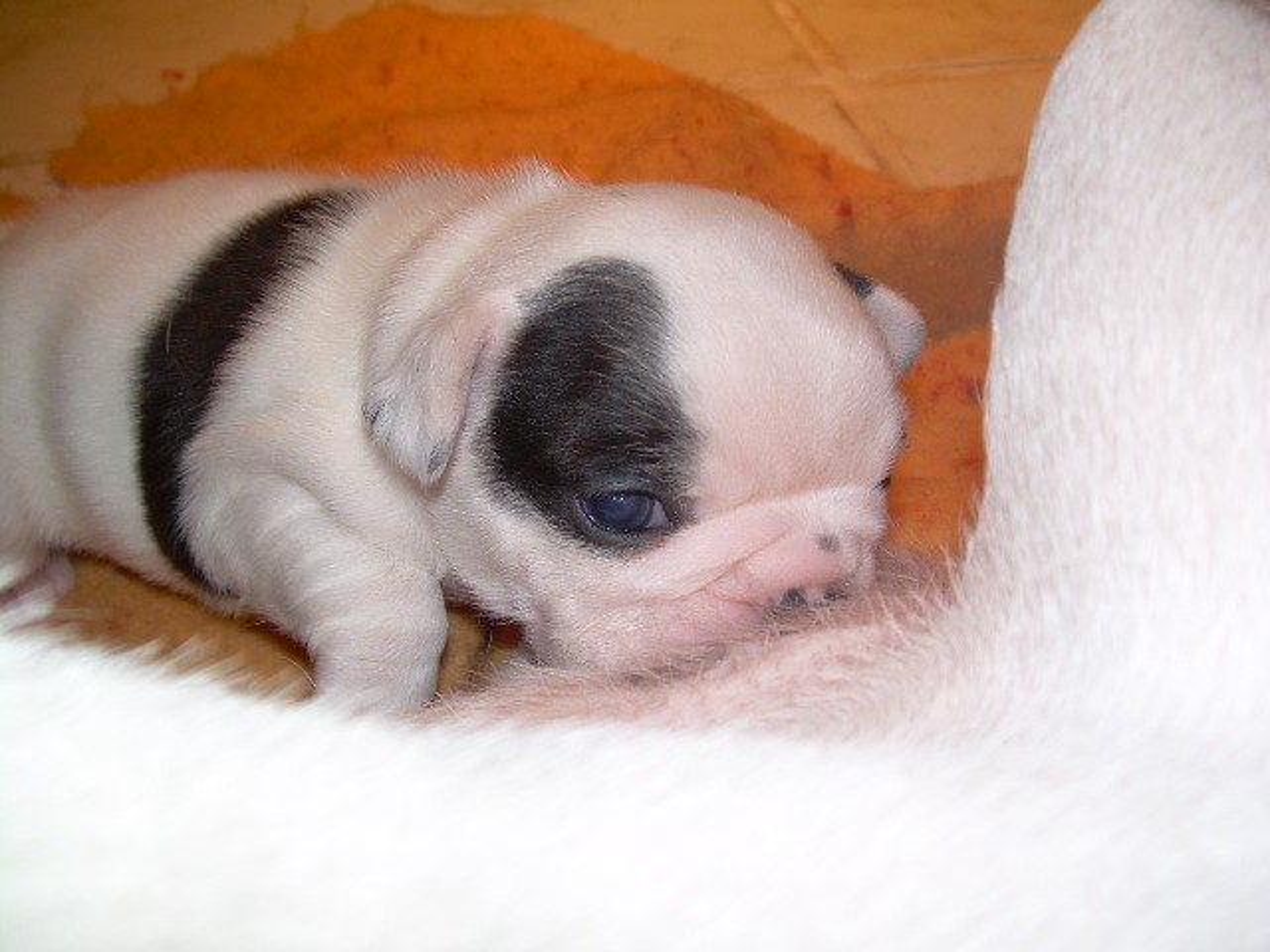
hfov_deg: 49.0
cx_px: 635
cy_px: 476
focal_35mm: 38
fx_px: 1394
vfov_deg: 37.7
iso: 50
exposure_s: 1/60
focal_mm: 6.3
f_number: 2.8
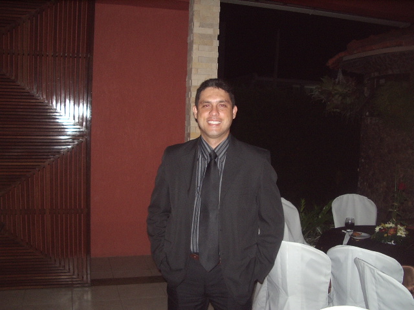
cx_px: 207
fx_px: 454
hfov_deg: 49.0
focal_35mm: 38
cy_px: 155
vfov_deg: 37.7
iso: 200
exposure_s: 1/40
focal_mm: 5.8
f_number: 2.6
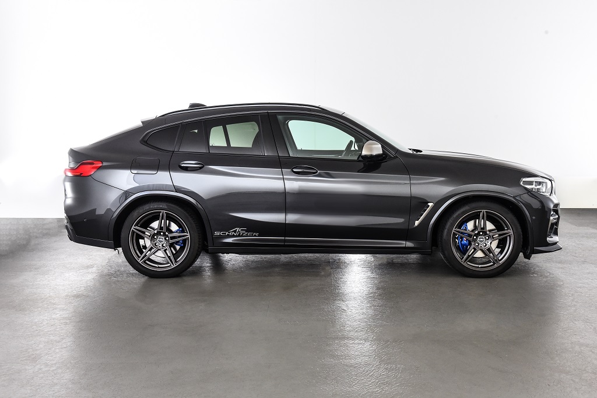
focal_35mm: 44
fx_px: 730
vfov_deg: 30.5
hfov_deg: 44.5
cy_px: 199
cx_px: 298
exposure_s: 1/125
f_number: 11
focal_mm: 44
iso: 2000
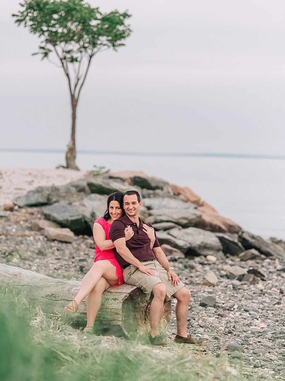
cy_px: 191
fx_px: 1493
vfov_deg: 14.5
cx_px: 141
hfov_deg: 10.9
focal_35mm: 136
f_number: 2.8
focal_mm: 122
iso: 400
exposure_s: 1/3200
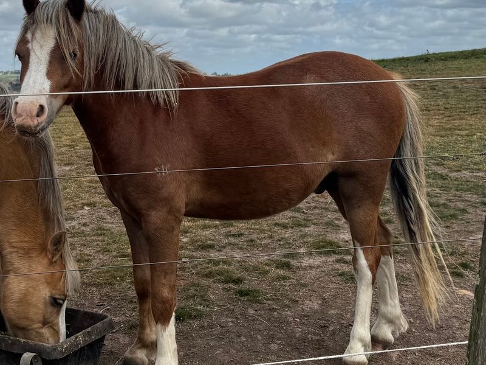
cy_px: 182
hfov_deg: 71.6
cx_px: 243
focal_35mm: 24
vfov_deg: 56.8
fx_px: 337
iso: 80
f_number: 1.78
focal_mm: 6.76
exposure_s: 1/6410
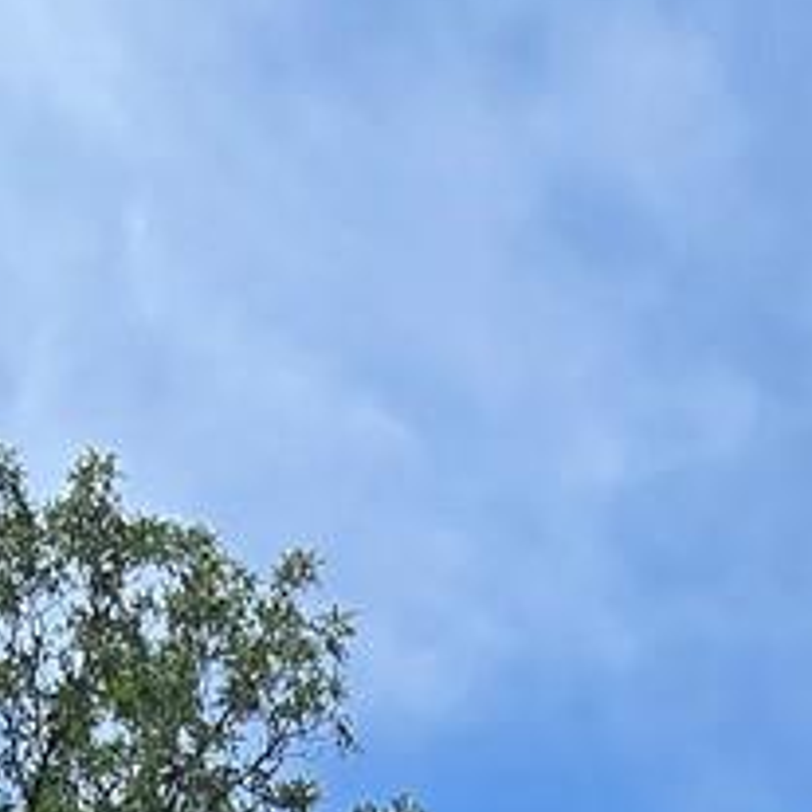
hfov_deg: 19.5
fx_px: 2362
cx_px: 498
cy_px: 2071
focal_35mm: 89
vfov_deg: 13.2
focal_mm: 2.2
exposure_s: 1/3018
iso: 50
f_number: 2.2
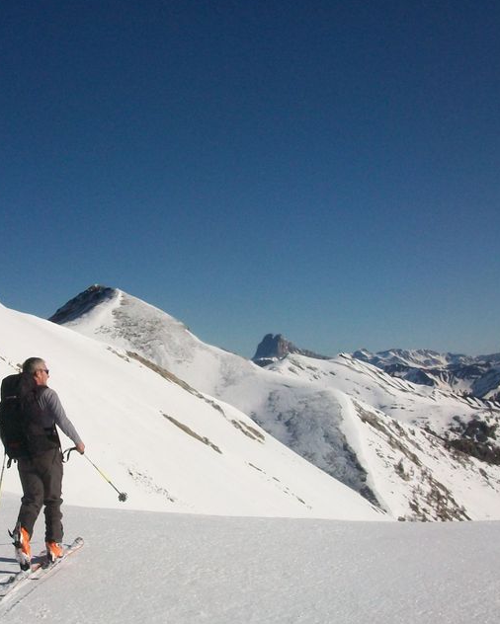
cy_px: 339
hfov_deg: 30.8
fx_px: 906
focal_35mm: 49
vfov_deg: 38.0
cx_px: 197
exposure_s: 1/1401
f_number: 5.5
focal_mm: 5.7
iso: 80
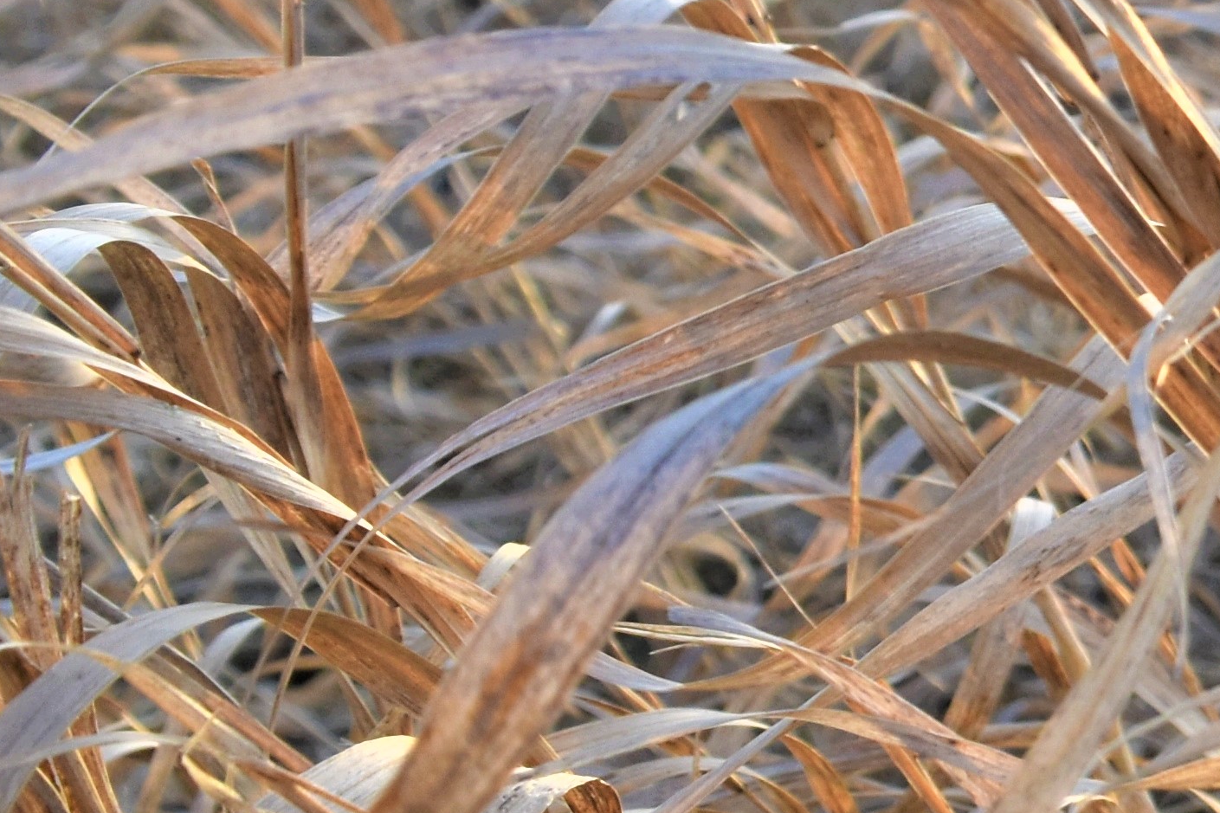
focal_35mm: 115
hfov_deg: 14.6
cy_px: 338
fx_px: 3896
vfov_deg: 11.9
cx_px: 2480
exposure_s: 1/250
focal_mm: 18
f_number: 8
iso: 220
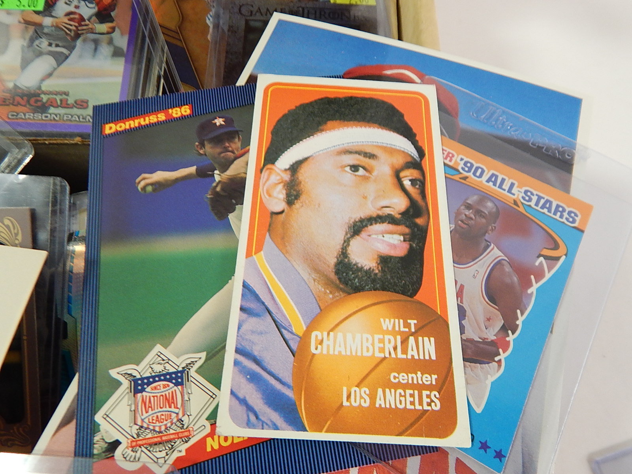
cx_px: 316
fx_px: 456
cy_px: 237
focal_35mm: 25
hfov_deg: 69.4
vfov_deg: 54.9
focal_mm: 4.5
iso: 220
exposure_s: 1/30
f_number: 3.1
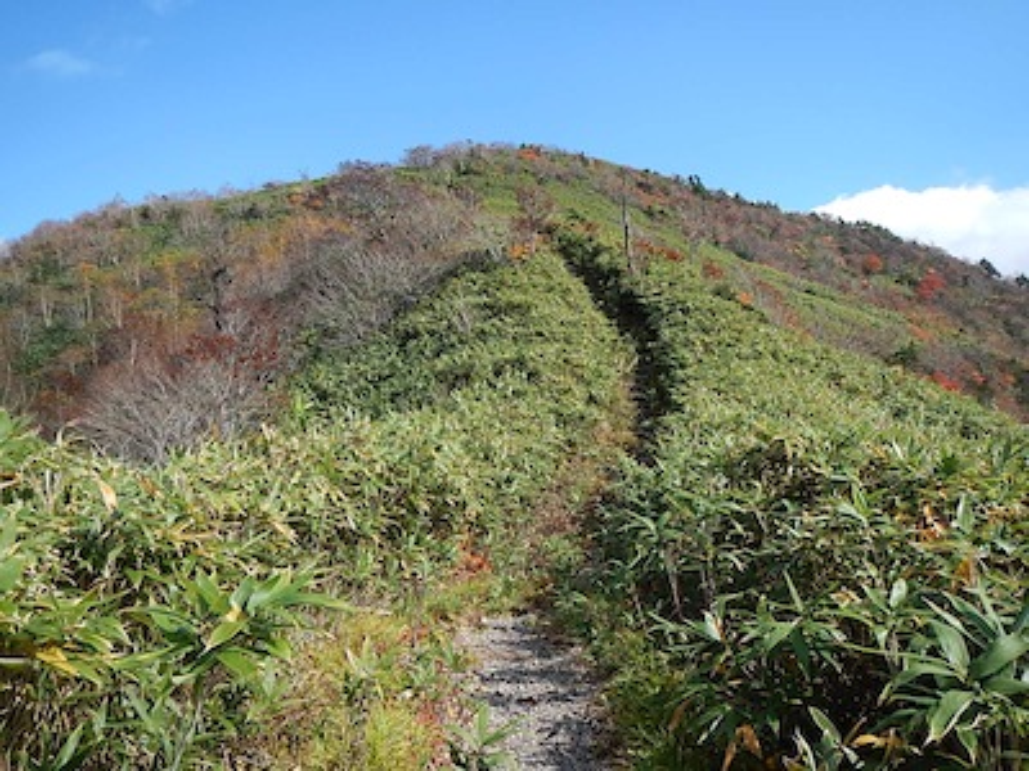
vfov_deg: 49.7
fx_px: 832
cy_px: 386
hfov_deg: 63.4
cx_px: 514
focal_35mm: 28
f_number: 3.9
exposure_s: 1/640
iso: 125
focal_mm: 5
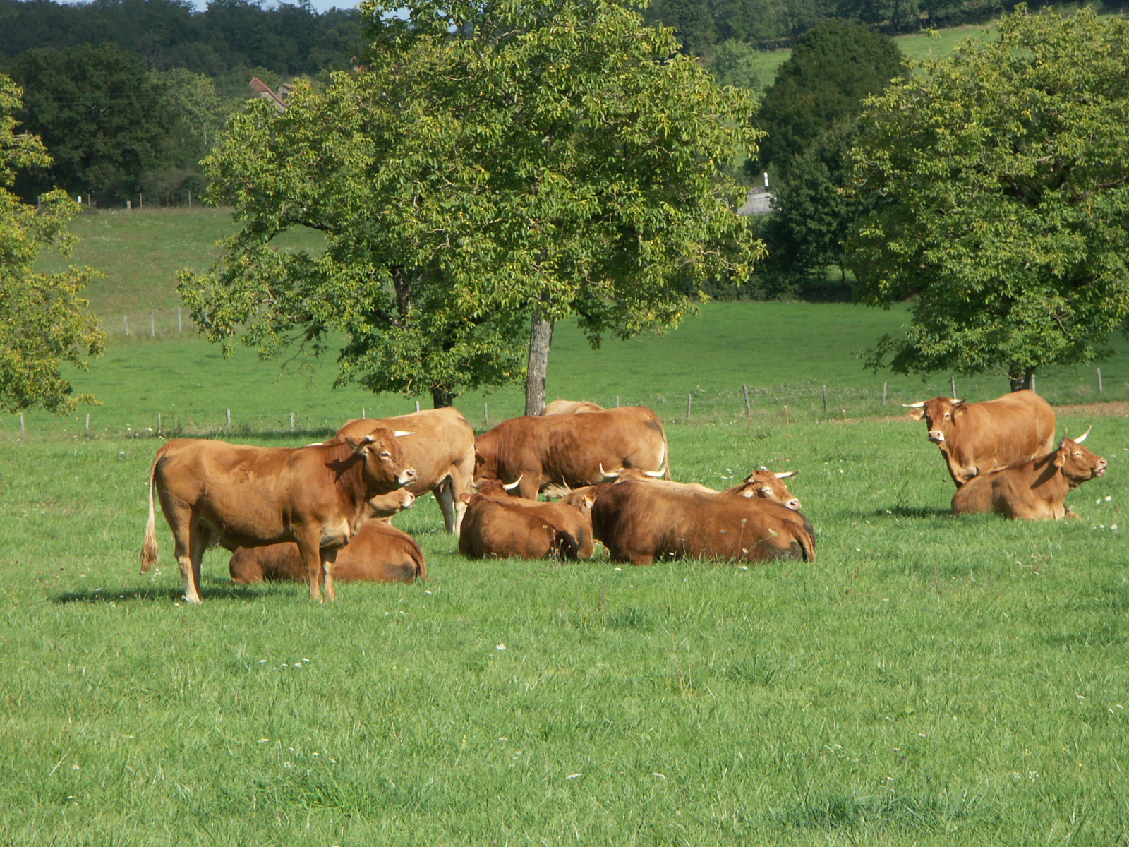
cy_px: 424
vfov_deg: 7.5
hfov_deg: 9.9
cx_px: 564
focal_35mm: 199
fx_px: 6490
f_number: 6.3
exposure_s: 1/500
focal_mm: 50.28
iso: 100
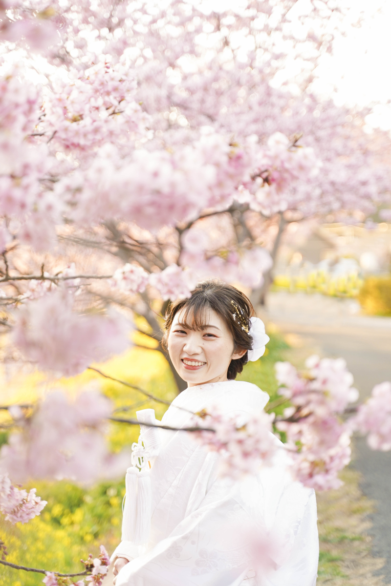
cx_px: 196
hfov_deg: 21.2
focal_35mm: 64
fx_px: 1043
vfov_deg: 31.4
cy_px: 293
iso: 400
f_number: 2.8
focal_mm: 64
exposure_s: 1/250
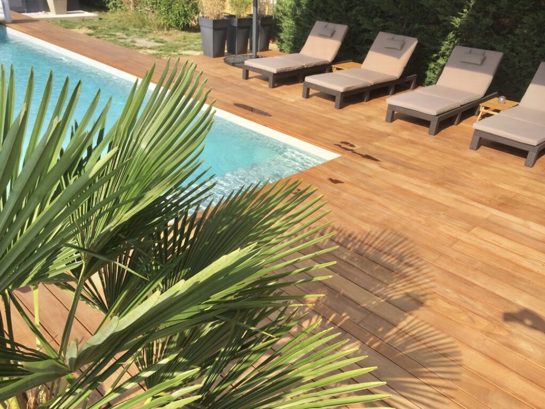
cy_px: 204
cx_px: 272
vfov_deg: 46.8
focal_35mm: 30
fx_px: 472
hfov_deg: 60.0
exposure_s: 1/1580
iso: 40
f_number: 2.2
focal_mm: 4.12
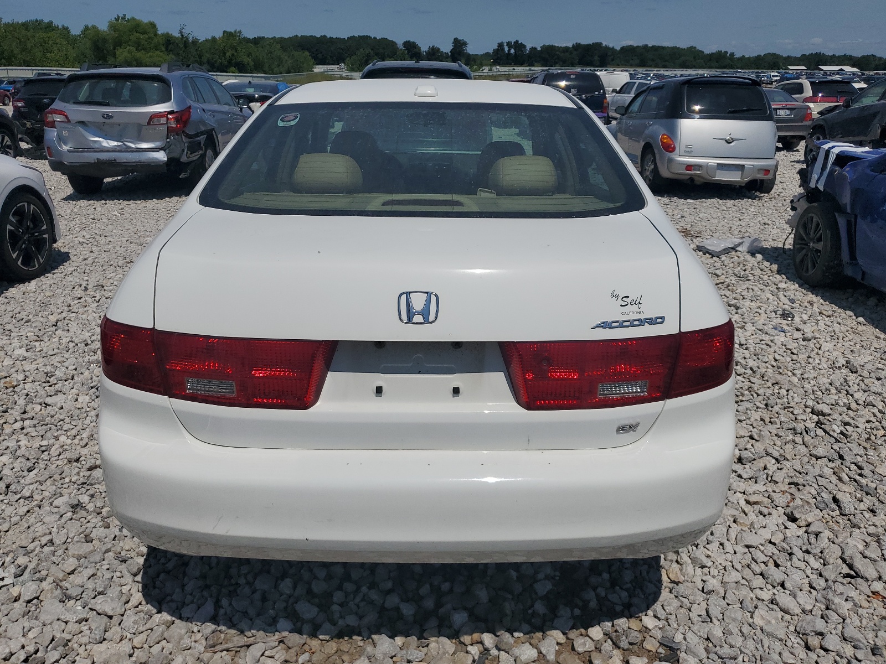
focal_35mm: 26
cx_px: 443
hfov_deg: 67.3
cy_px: 332
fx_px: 665
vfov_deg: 53.1
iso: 52
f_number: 1.5
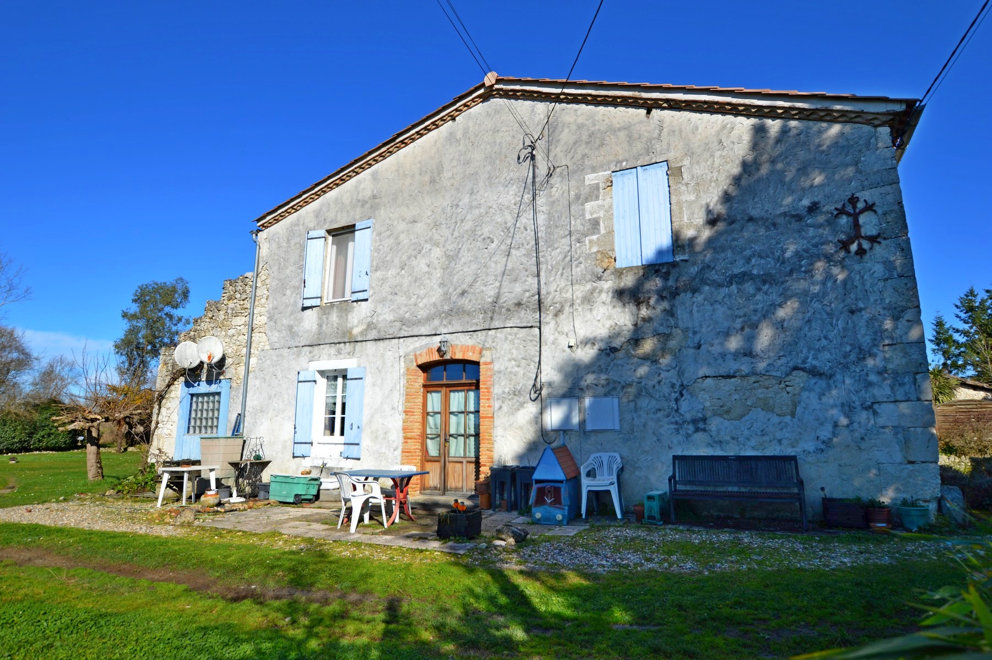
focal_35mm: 20
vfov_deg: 63.1
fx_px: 537
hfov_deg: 85.5
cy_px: 330
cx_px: 496
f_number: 7.1
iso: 100
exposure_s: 1/200
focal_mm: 13
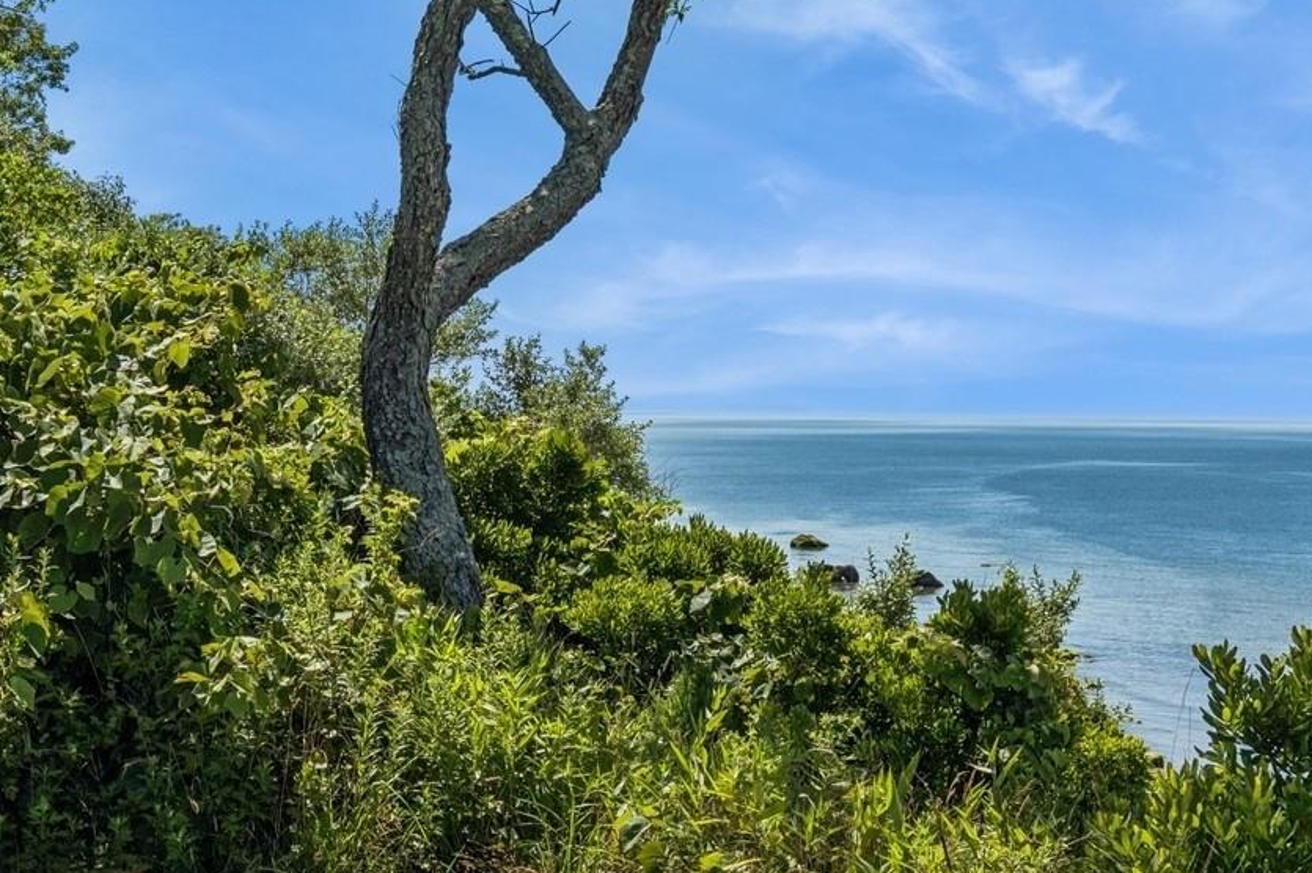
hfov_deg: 29.1
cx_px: 454
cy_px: 448
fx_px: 2514
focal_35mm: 69
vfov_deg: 19.7
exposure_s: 1/1000
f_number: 8
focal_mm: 24
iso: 100
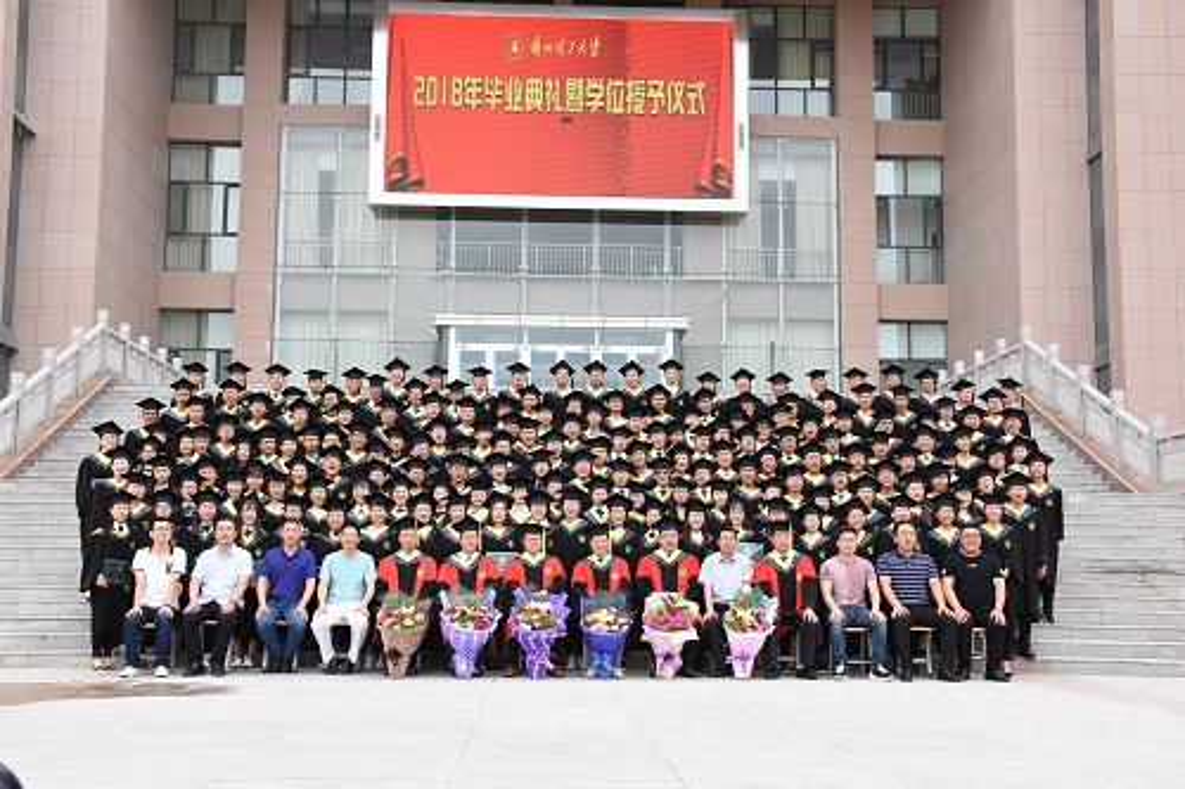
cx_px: 592
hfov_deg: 47.9
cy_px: 394
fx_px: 1333
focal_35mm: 40
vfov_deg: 33.0
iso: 1250
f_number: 10
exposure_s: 1/640
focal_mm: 27
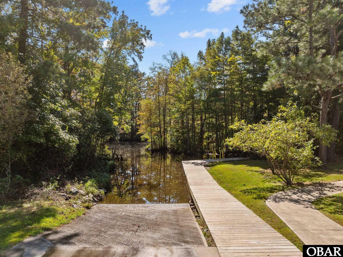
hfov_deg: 71.6
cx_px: 172
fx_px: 238
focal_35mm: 24
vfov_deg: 56.8
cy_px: 128
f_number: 2.8
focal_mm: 12.29
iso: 140
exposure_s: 1/320
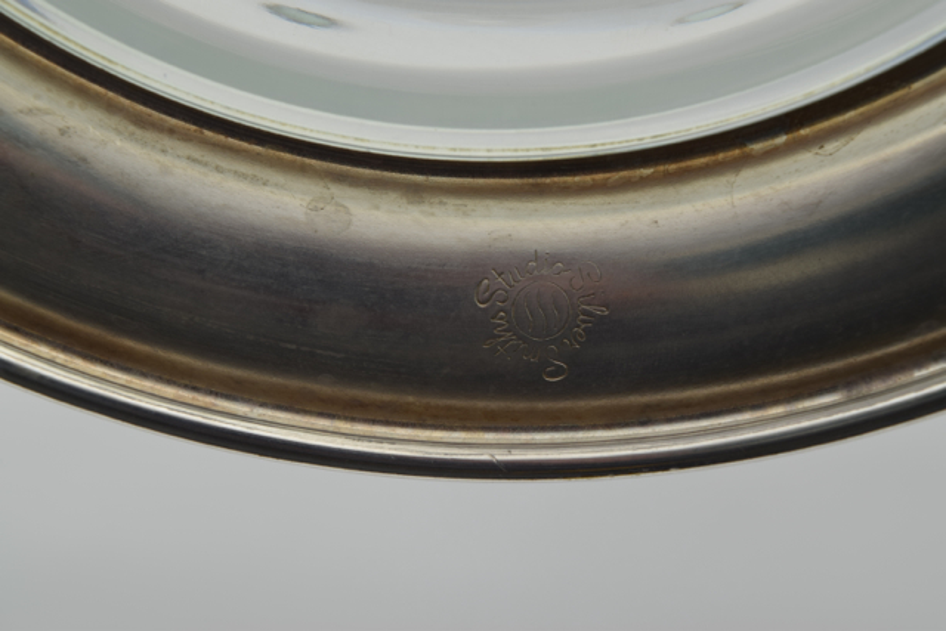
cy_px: 316
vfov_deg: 16.6
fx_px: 2168
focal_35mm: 82
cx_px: 473
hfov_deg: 24.6
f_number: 11
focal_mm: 55
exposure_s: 1/125
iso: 100
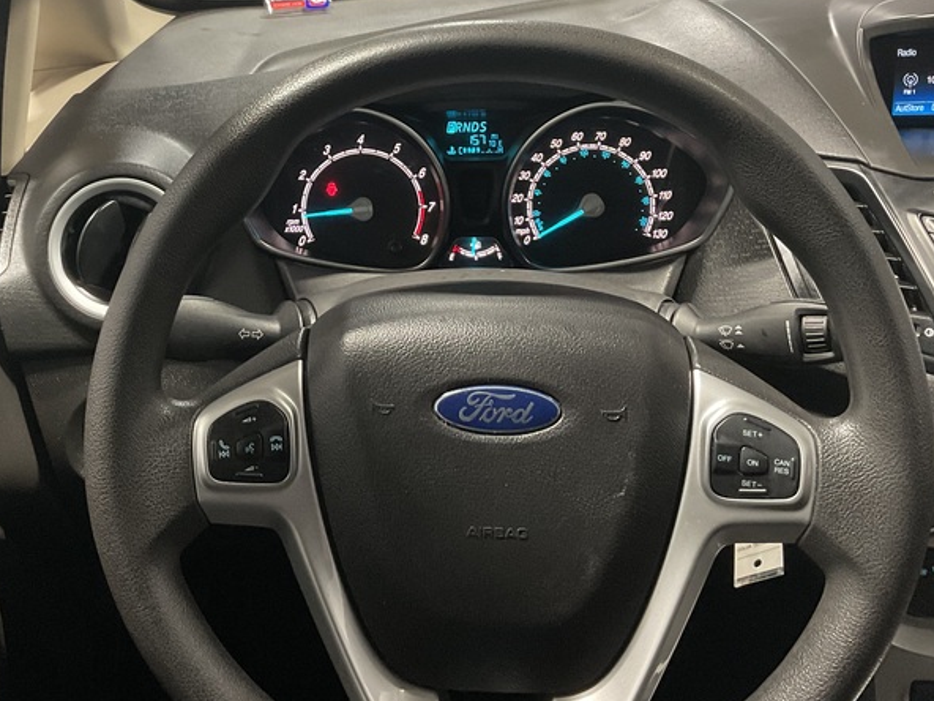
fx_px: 1268
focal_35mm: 47
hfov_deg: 40.1
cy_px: 196
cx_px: 342
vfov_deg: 30.5
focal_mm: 3
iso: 100
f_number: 1.8
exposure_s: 1/60
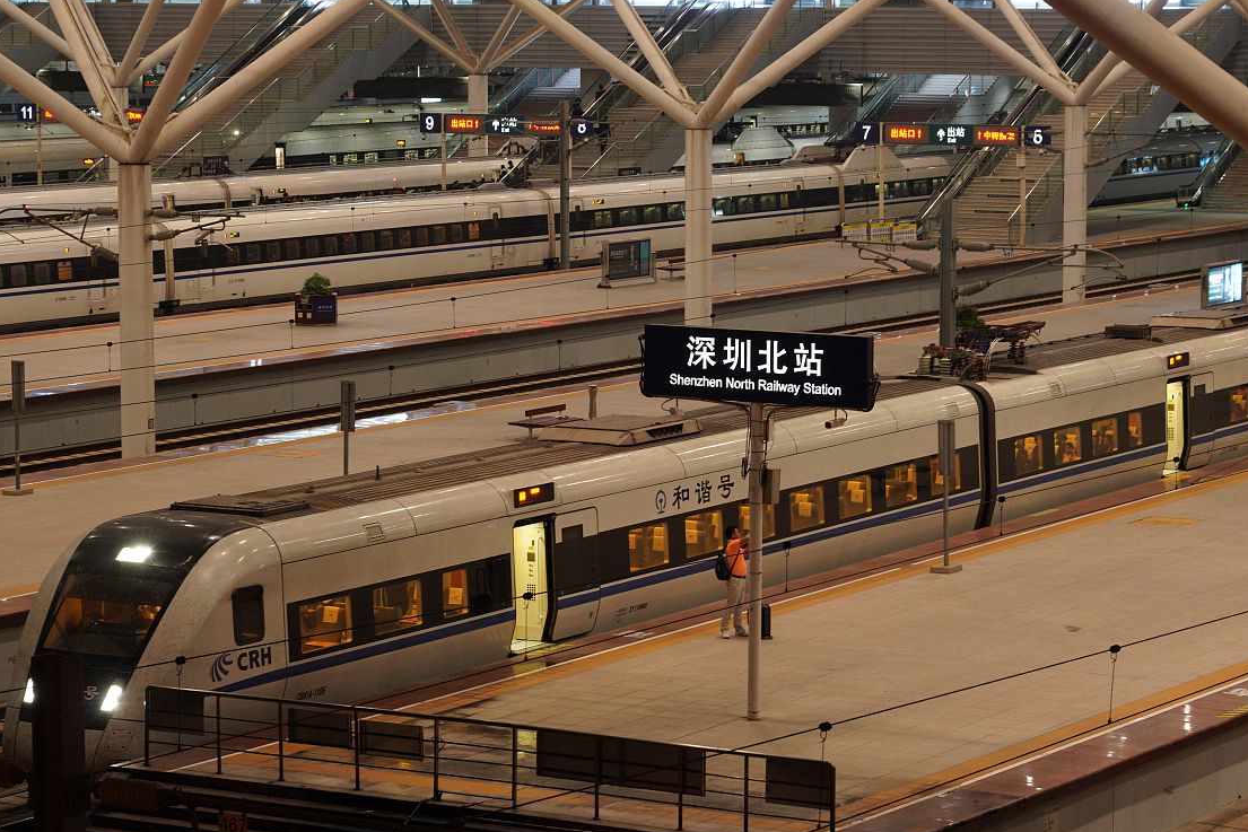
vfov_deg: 12.0
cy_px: 429
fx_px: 3952
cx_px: 601
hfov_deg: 17.9
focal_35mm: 114
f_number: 7.1
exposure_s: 1/25
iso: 2500
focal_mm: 105
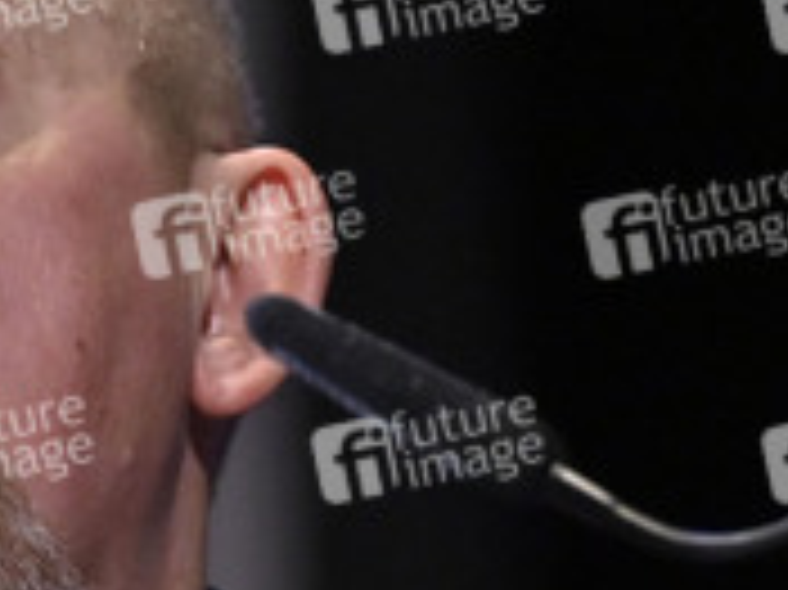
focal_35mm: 496
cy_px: 338
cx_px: -142
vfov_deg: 3.0
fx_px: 11283
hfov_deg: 4.0
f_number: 2.8
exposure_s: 1/320
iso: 2500
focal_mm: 200
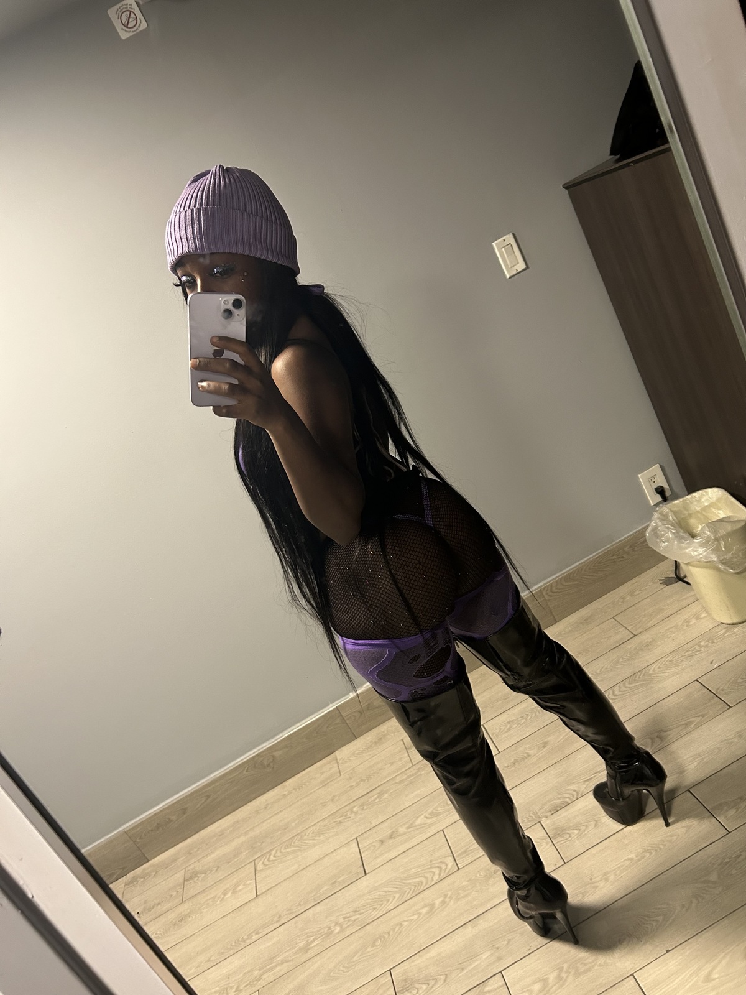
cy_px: 498
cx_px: 373
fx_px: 747
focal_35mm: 26
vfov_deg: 67.3
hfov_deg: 53.1
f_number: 1.5
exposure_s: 1/60
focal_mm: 5.7
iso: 320
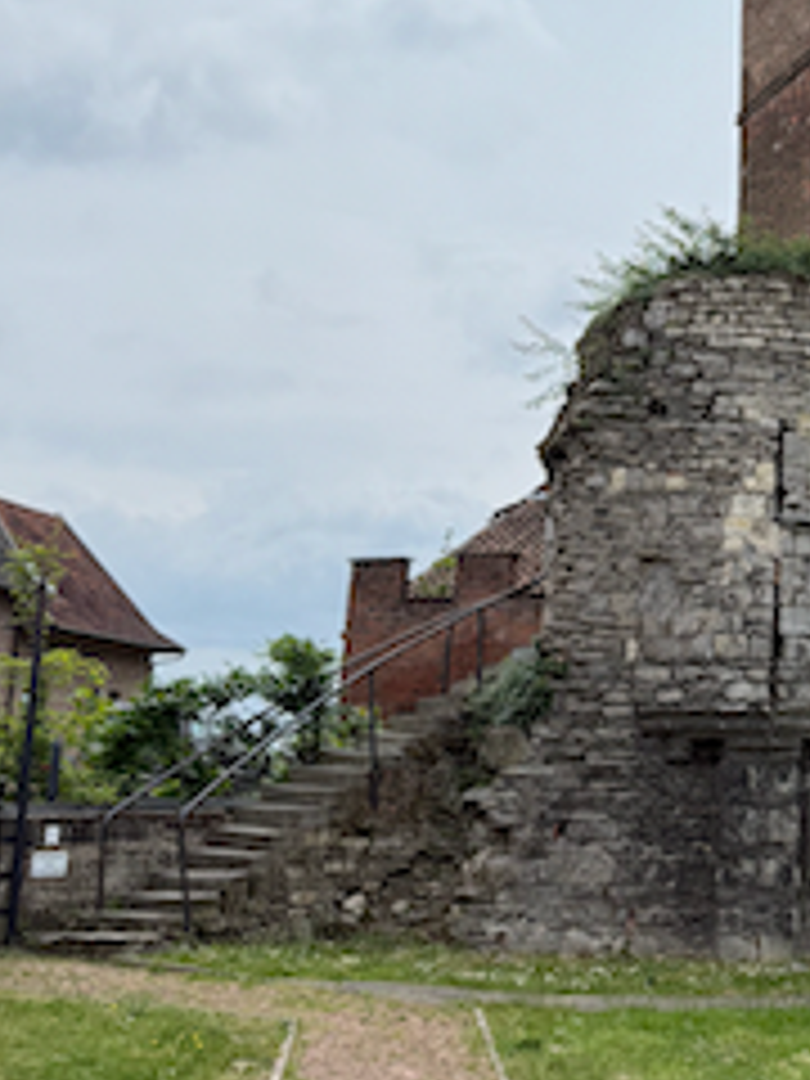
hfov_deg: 21.7
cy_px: 274
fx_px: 1997
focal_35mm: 64
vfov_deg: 29.8
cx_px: 900
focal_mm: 6.76
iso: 125
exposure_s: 1/4167
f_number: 1.78
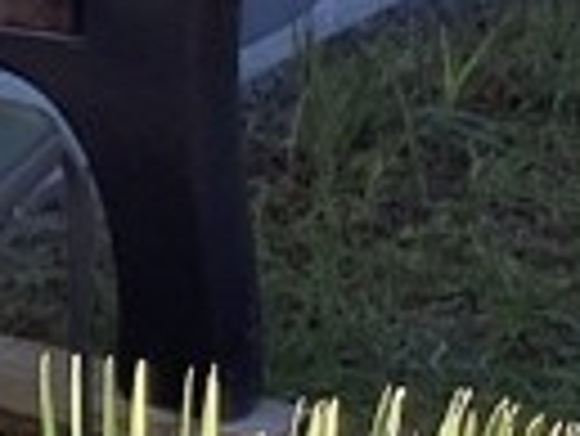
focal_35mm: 246
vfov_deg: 5.8
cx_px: -724
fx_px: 4126
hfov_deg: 7.6
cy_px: -661
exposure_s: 1/200
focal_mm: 3.3
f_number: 2.4
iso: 25
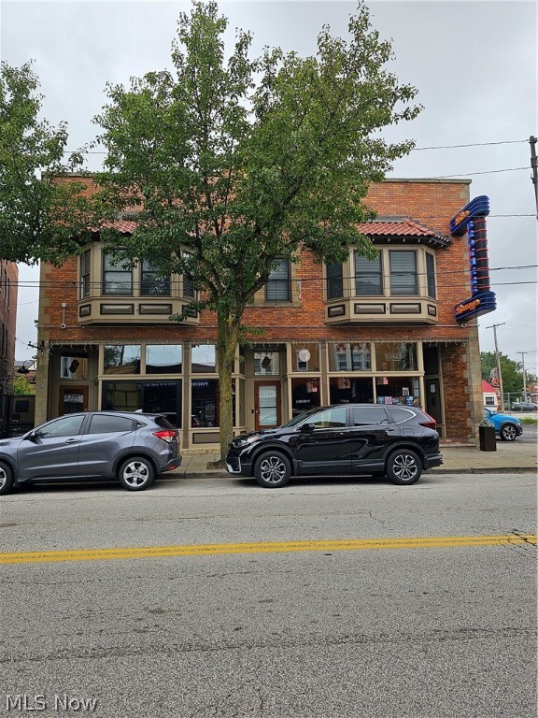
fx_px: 477
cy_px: 359
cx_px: 269
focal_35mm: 23
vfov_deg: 73.9
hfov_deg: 58.9
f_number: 1.7
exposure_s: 1/375
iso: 10
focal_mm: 6.3
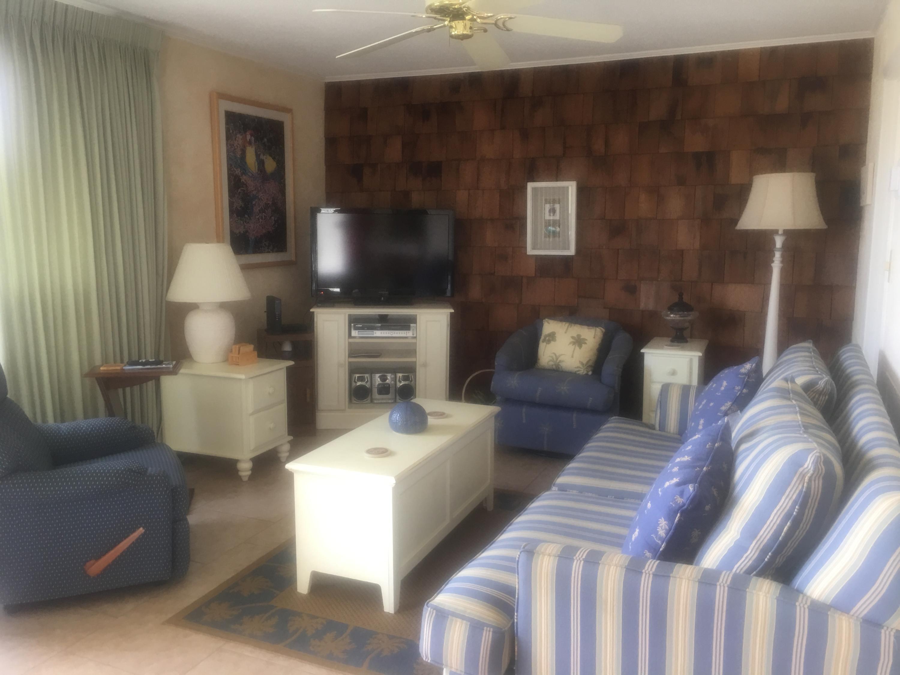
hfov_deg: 61.7
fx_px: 754
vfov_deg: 48.2
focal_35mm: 29
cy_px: 338
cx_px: 450
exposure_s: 1/15
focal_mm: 4.15
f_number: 2.2
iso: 32
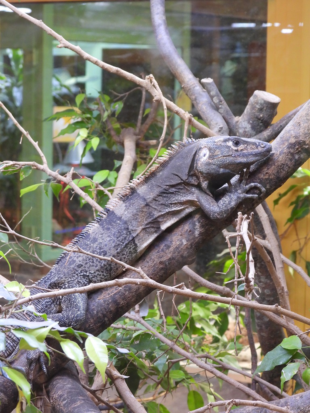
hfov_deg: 14.1
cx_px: 155
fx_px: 1254
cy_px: 206
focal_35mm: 105
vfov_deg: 18.7
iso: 400
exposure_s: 1/50
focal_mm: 18.7
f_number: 4
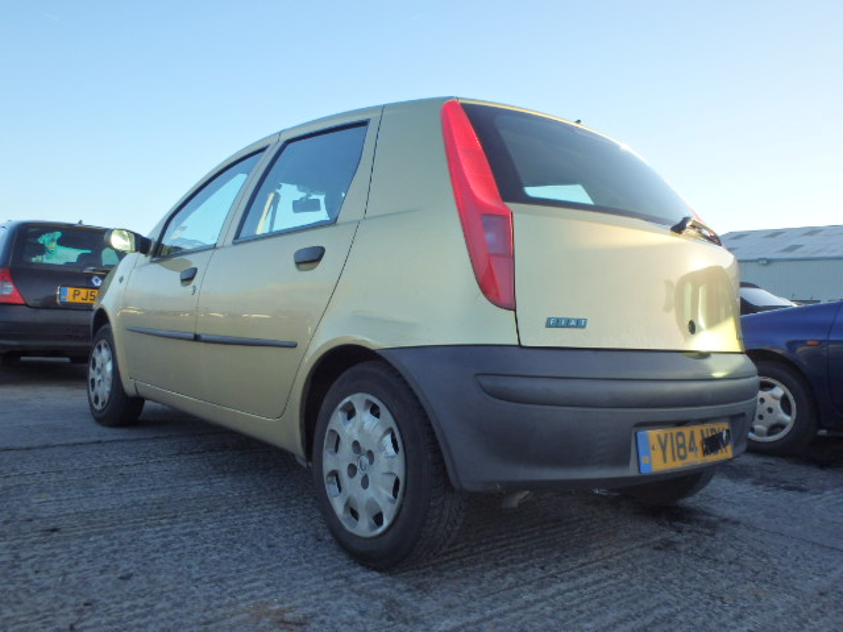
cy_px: 316
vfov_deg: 49.7
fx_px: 682
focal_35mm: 28
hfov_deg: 63.4
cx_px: 422
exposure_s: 1/320
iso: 125
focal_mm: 5
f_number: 3.9
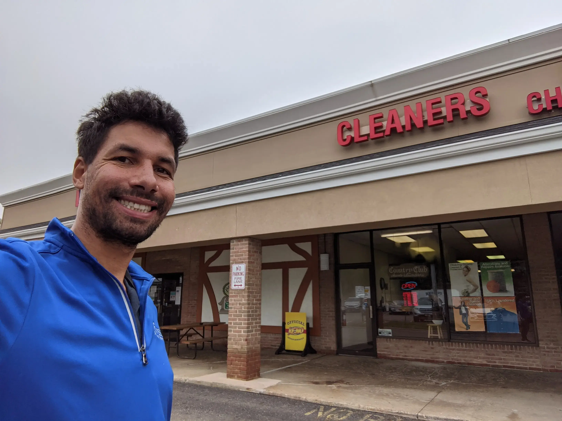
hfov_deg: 71.6
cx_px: 281
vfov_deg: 56.8
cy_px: 210
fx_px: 390
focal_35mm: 24
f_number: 2
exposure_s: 1/735
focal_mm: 2.51
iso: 40
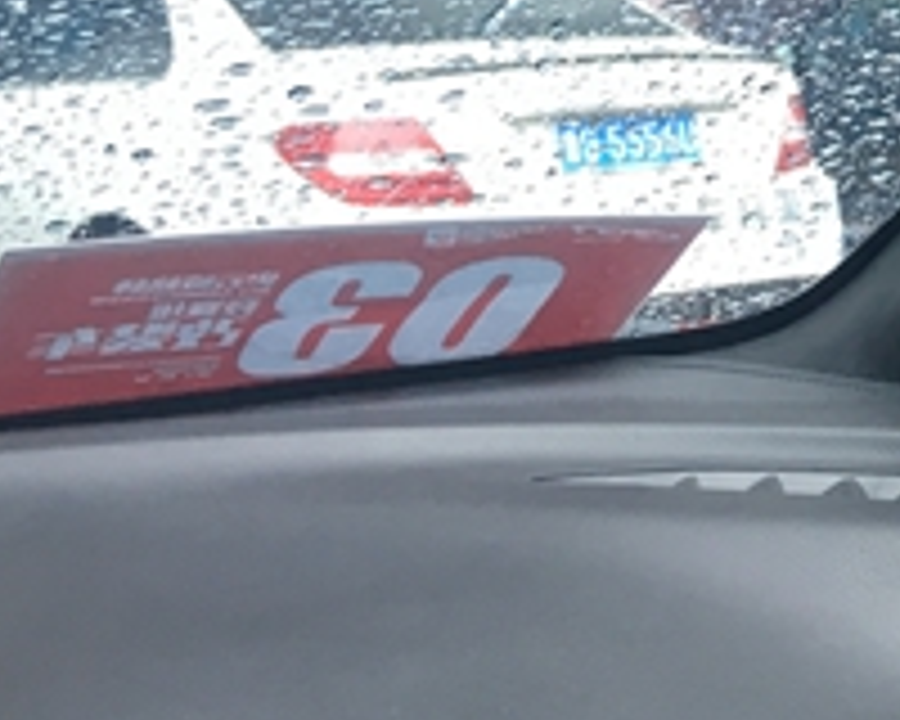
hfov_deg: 18.0
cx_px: 1440
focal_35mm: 92
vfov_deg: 16.2
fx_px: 2451
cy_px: -72
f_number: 2.2
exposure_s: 1/33
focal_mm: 4.15
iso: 32
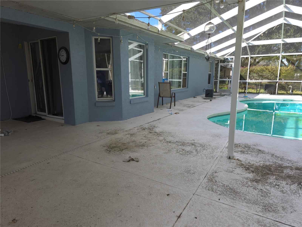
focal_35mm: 23
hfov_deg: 73.9
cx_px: 151
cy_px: 114
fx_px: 201
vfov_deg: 58.9
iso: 12
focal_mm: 6.3
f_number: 1.7
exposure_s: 1/120
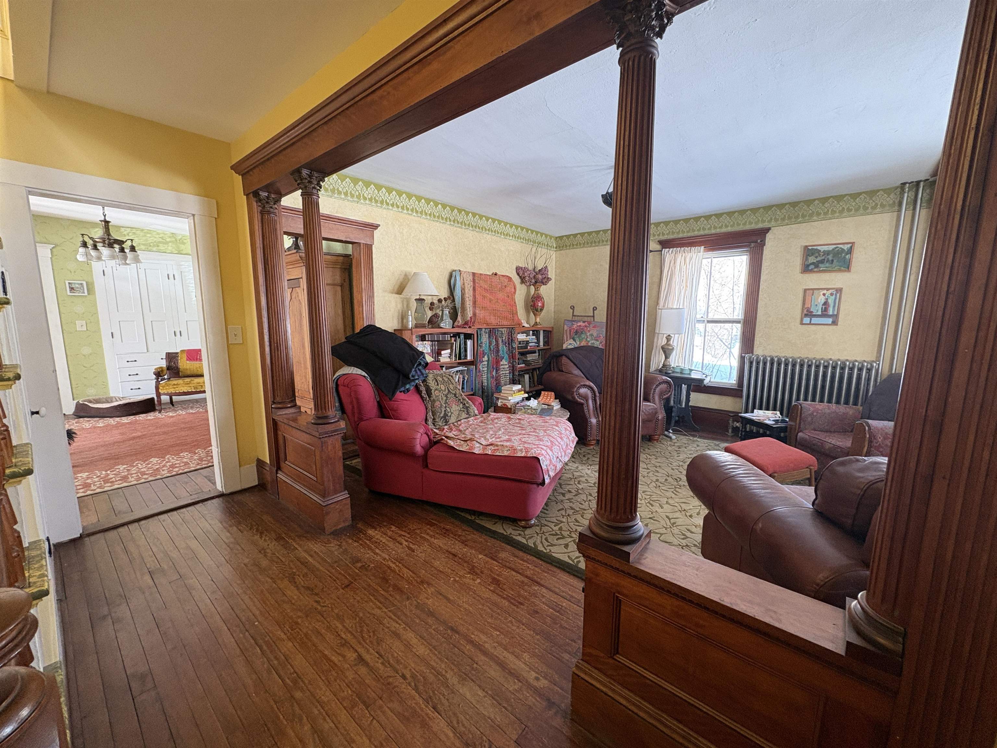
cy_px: 374
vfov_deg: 85.7
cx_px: 498
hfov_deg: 102.1
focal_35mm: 14
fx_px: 403
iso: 250
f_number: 2.2
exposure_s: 1/60
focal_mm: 2.22
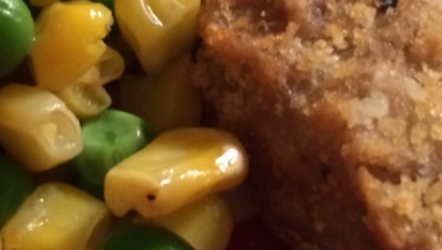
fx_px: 1196
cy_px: -50
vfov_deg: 11.7
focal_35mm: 102
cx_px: 128
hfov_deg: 20.8
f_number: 2.2
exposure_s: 1/20
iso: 320
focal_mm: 4.12
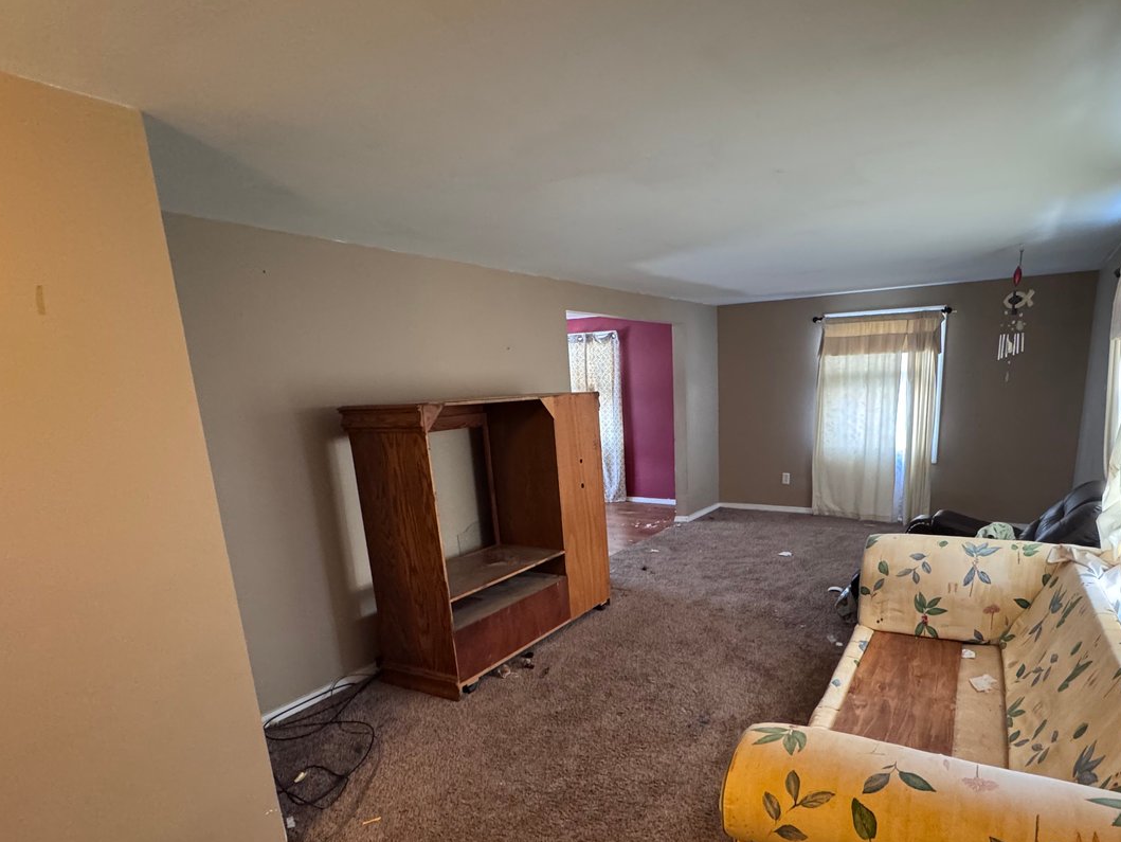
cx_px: 648
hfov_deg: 81.1
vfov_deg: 64.9
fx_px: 648
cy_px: 531
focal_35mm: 20
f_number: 2.2
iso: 640
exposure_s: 1/60
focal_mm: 2.22
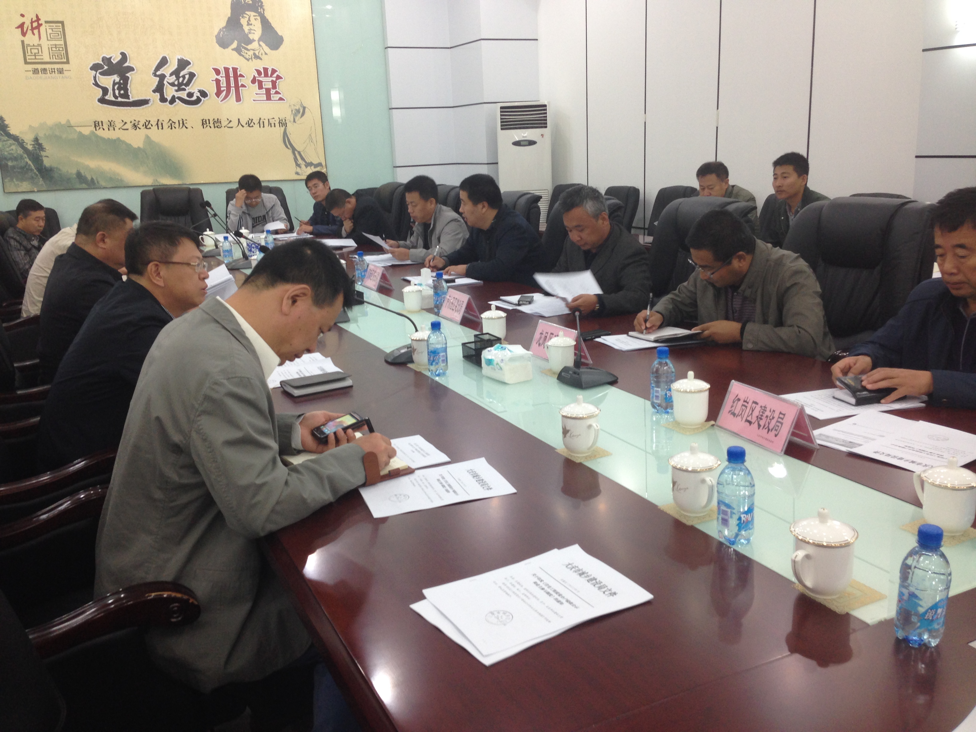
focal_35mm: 33
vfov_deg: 42.9
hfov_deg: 55.4
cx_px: 488
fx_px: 930
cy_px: 366
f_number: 2.4
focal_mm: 4.12
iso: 80
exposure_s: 1/20
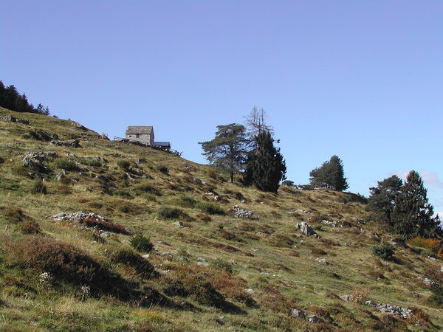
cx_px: 222
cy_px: 166
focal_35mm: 67
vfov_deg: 21.9
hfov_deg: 29.0
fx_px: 857
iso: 100
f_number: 10
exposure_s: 1/142
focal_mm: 14.2
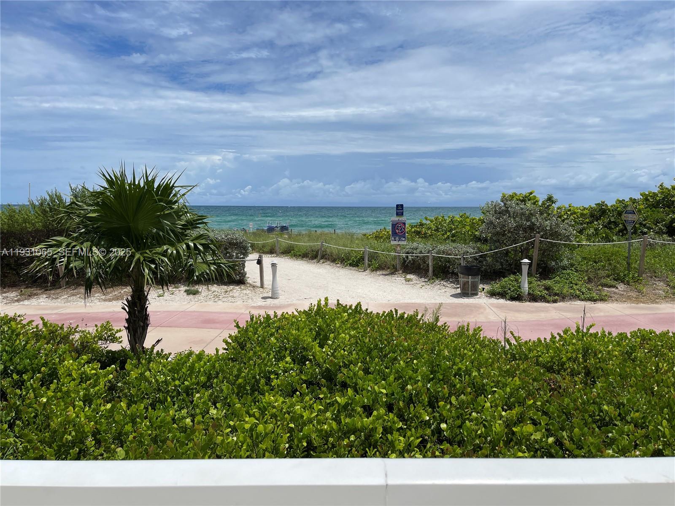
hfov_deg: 67.3
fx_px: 507
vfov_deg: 53.1
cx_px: 338
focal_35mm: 26
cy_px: 253
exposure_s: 1/7407
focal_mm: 5.1
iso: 32
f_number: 1.6
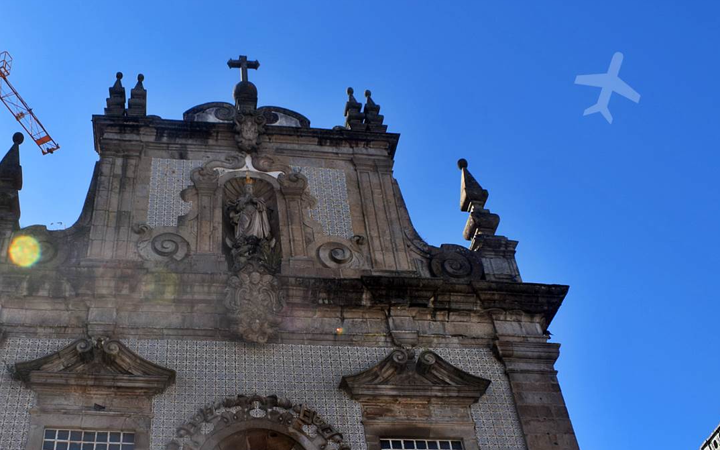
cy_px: 310
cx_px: 257
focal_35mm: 41
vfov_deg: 30.9
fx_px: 804
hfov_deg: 47.6
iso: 200
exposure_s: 1/250
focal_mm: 18
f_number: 8
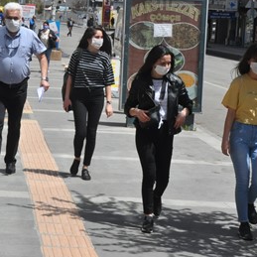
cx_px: 76
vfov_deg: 15.5
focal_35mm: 112
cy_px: 65
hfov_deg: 15.5
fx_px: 941
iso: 1000
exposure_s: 1/640
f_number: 13
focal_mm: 35
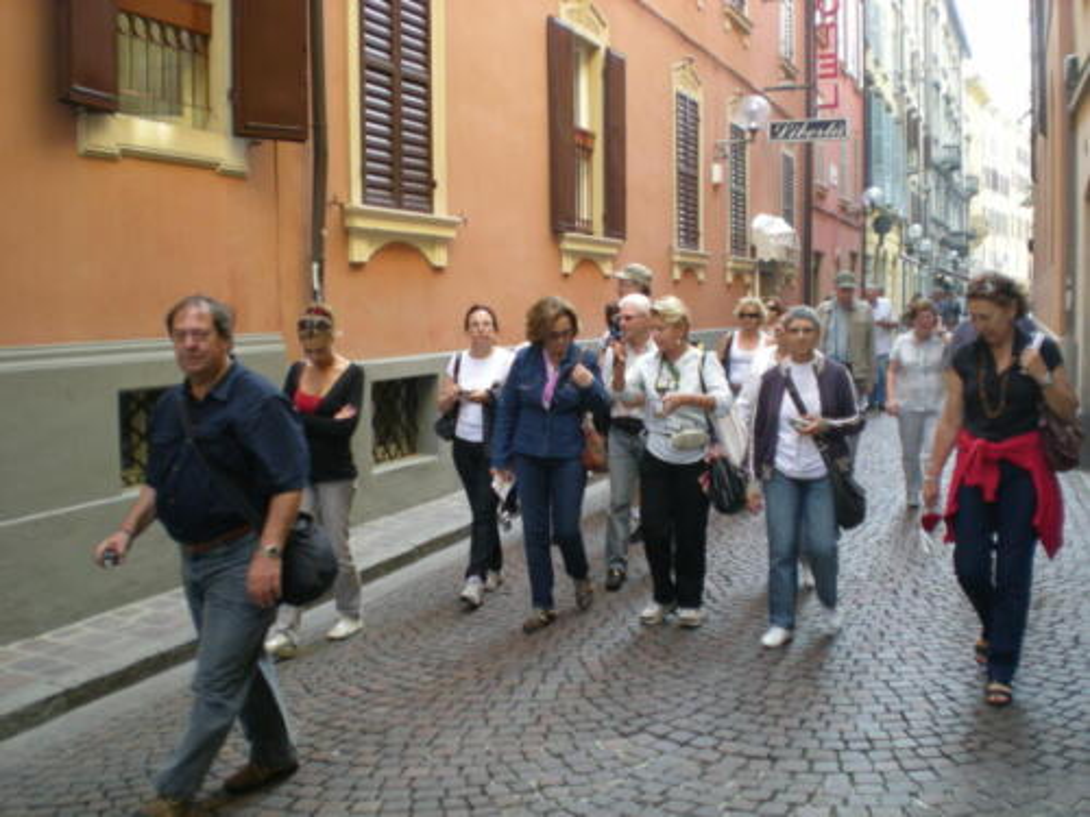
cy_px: 408
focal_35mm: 38
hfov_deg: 49.0
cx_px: 545
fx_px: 1197
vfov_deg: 37.7
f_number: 3.1
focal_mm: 6.3
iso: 100
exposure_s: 1/60.6
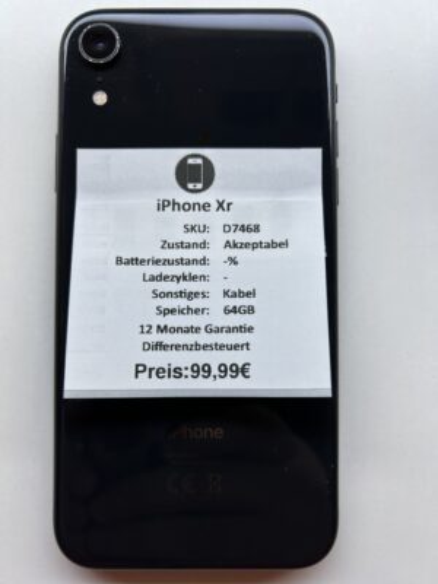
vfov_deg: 67.3
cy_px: 292
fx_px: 439
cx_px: 219
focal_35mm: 26
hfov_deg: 53.1
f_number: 1.5
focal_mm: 5.7
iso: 50
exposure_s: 1/309
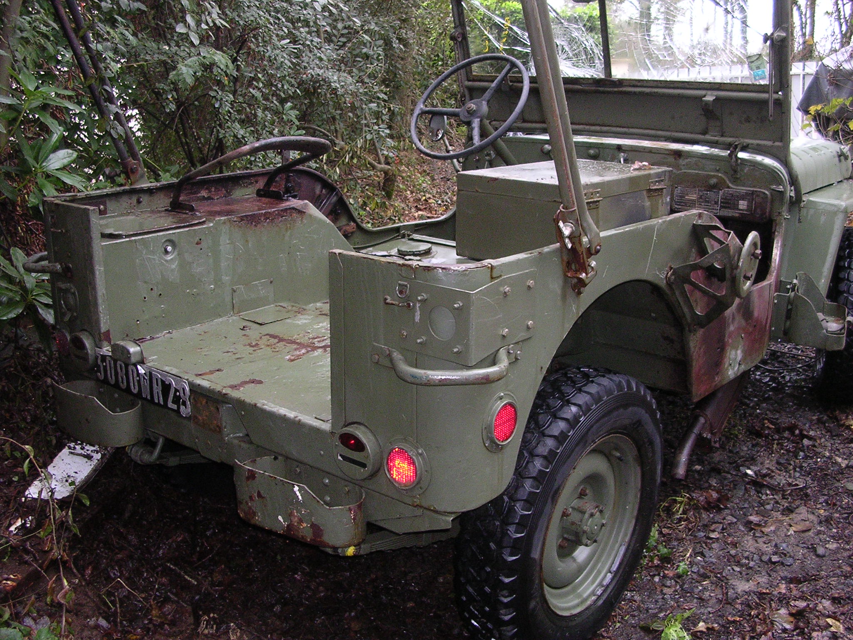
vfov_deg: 37.7
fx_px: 936
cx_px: 426
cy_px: 320
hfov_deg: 49.0
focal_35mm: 38
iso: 273
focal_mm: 5.8
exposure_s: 1/60.1
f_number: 2.8
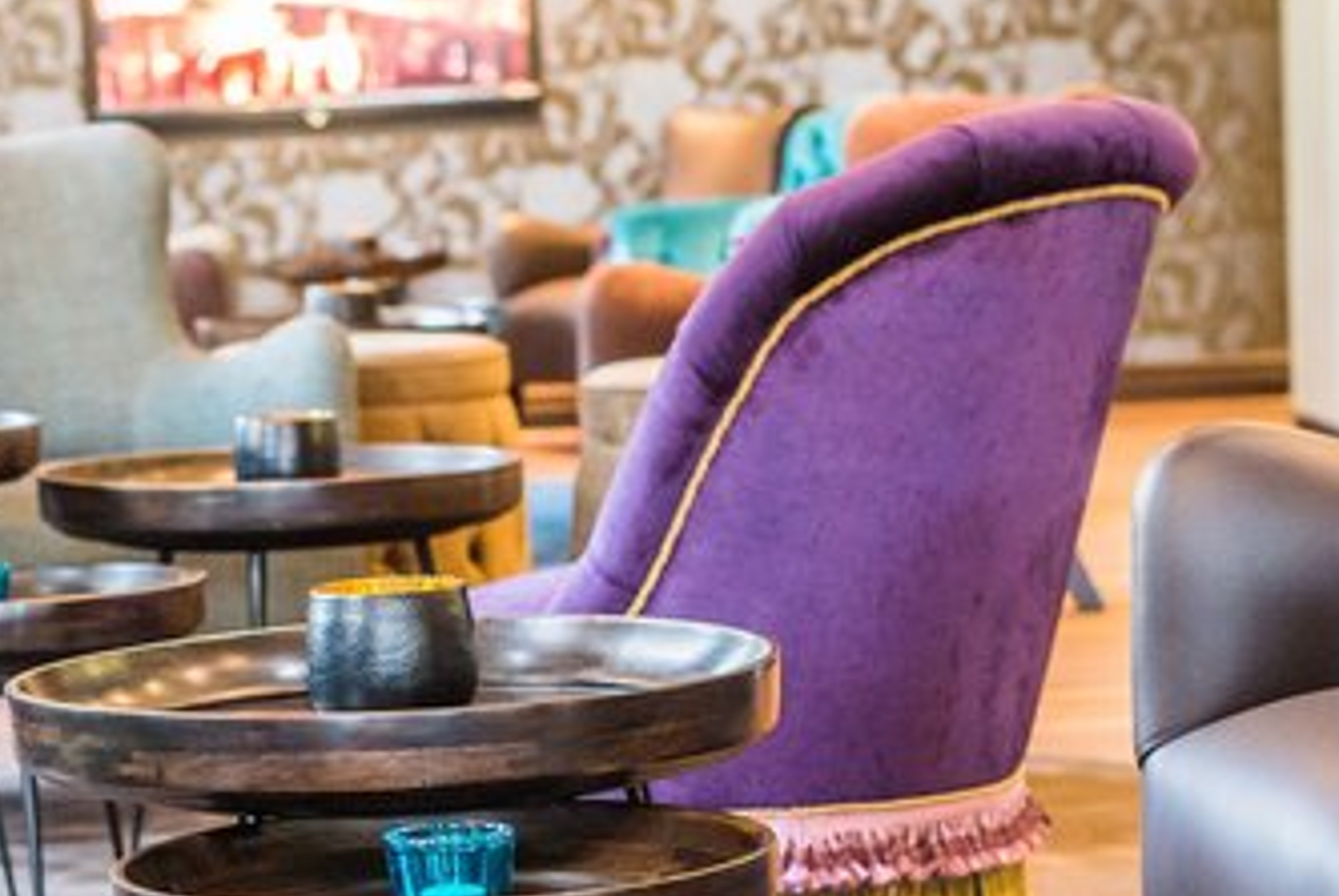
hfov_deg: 16.9
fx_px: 4469
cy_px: 599
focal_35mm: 120
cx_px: 294
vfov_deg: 11.4
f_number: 4
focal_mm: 50
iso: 3200
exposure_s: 1/60
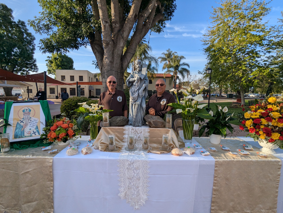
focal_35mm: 16
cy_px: 106
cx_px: 142
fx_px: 131
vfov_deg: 78.3
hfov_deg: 94.4
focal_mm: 2.35
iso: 48
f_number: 2.2
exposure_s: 1/861
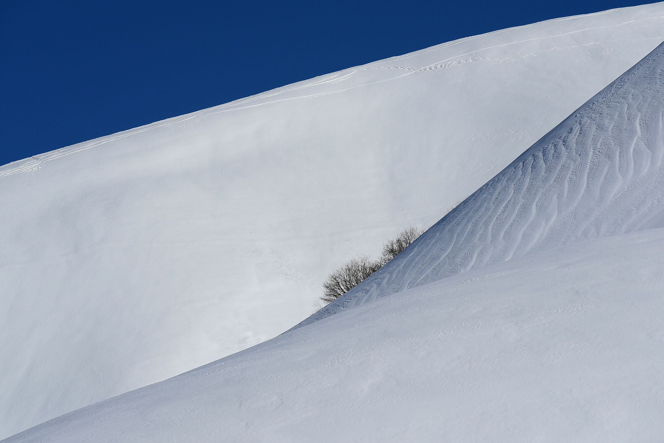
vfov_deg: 6.9
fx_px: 3690
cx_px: 332
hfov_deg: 10.3
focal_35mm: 200
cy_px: 222
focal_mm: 200
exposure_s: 1/1600
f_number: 9
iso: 200
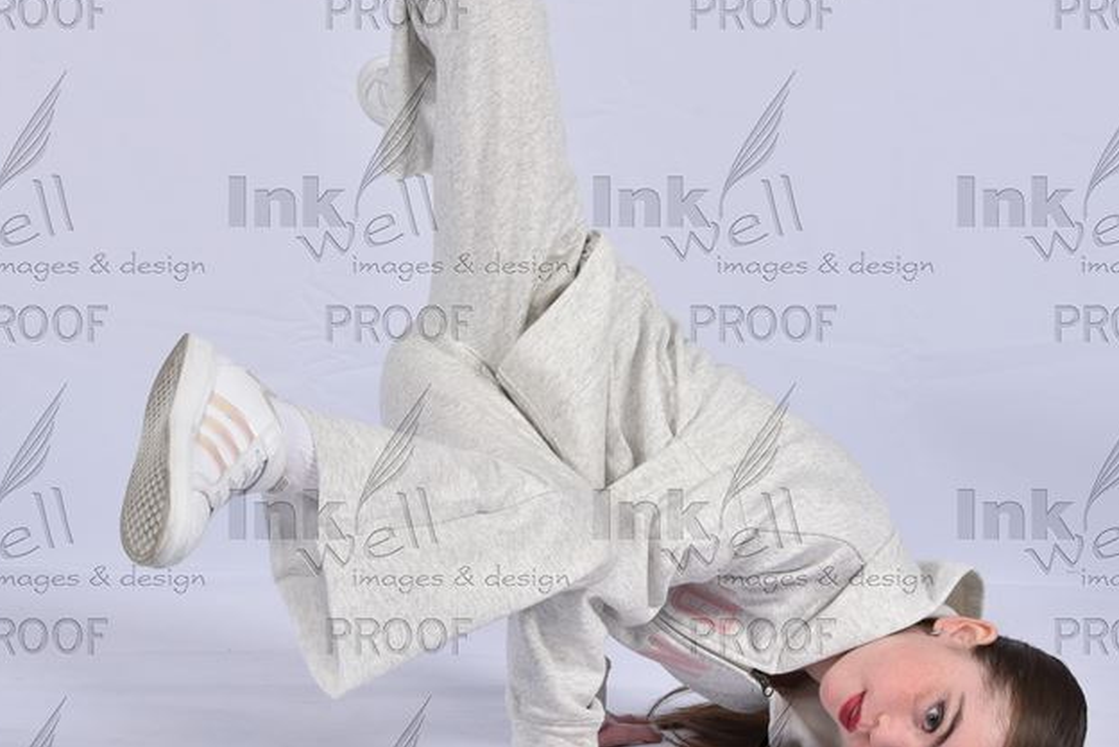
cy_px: 403
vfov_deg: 16.9
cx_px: 471
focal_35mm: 81
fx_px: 2518
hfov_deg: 25.0
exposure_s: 1/200
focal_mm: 46
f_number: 8
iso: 250
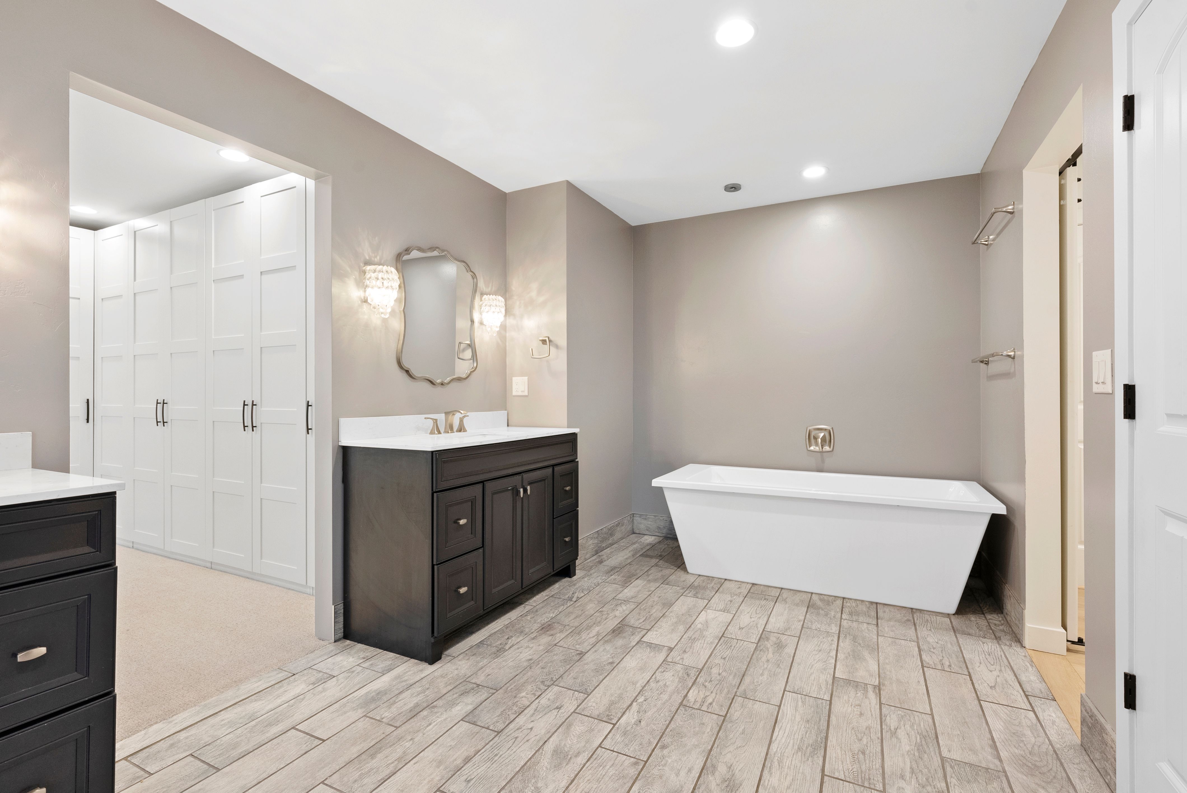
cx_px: 594
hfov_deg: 96.7
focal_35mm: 16
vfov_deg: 73.8
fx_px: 528
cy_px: 396
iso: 800
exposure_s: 1/4
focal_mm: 16
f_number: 9
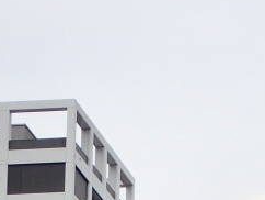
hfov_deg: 4.8
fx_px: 3165
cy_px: 387
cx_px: 295
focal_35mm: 413
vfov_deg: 3.6
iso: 100
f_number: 4.9
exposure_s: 1/320
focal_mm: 18
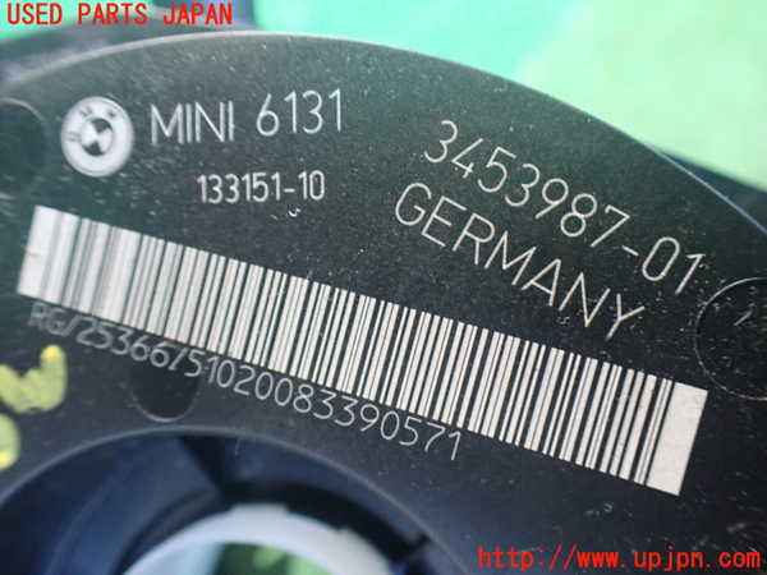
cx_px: 384
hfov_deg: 60.0
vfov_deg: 46.8
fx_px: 665
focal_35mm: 30
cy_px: 288
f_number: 2.3
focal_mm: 5.4
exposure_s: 1/30
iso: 800
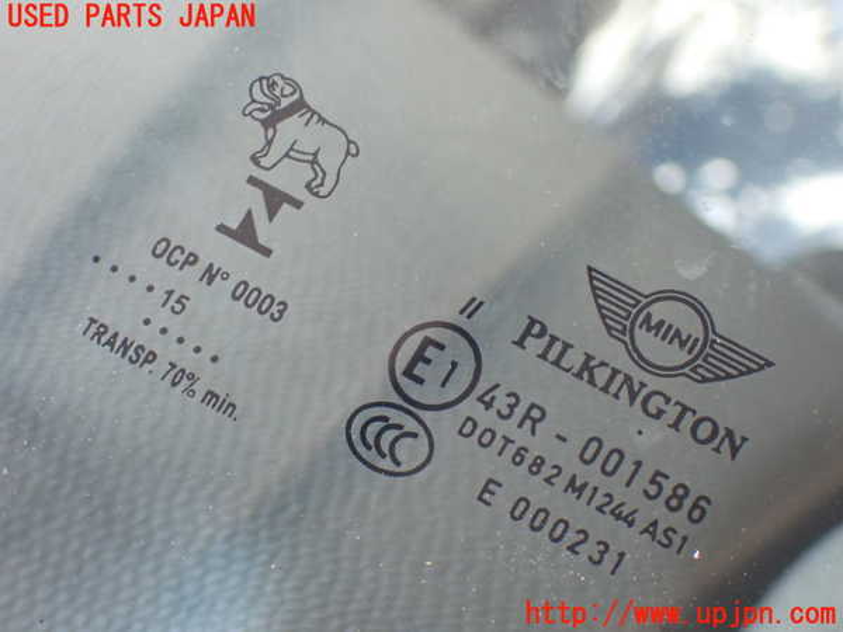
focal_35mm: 88
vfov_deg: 16.8
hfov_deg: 22.3
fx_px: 2143
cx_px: 422
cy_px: 316
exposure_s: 1/80
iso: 800
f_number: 4.5
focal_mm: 15.66
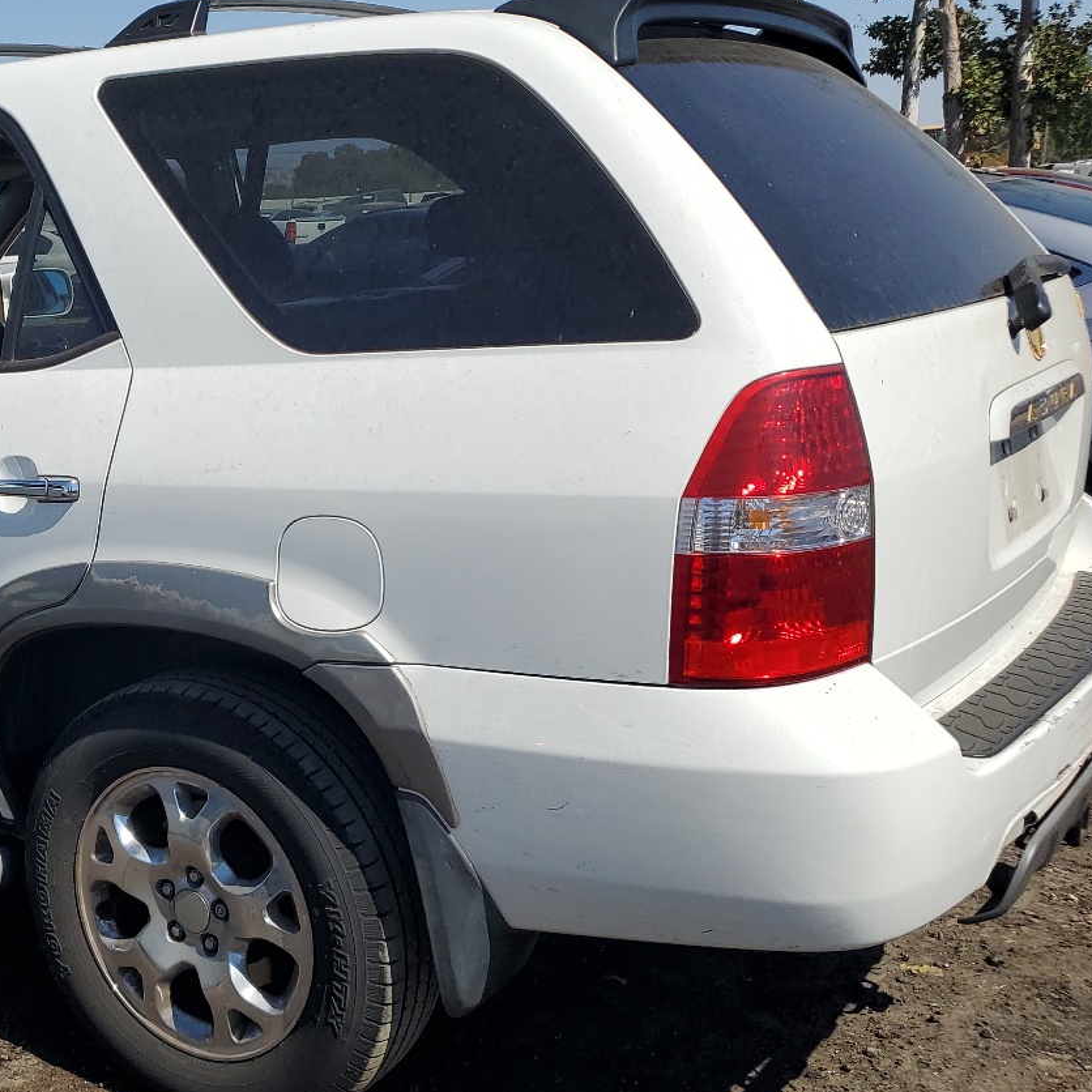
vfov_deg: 38.3
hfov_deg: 36.5
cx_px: 158
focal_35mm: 44
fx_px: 1570
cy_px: 568
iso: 50
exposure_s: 1/10000
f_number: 1.5
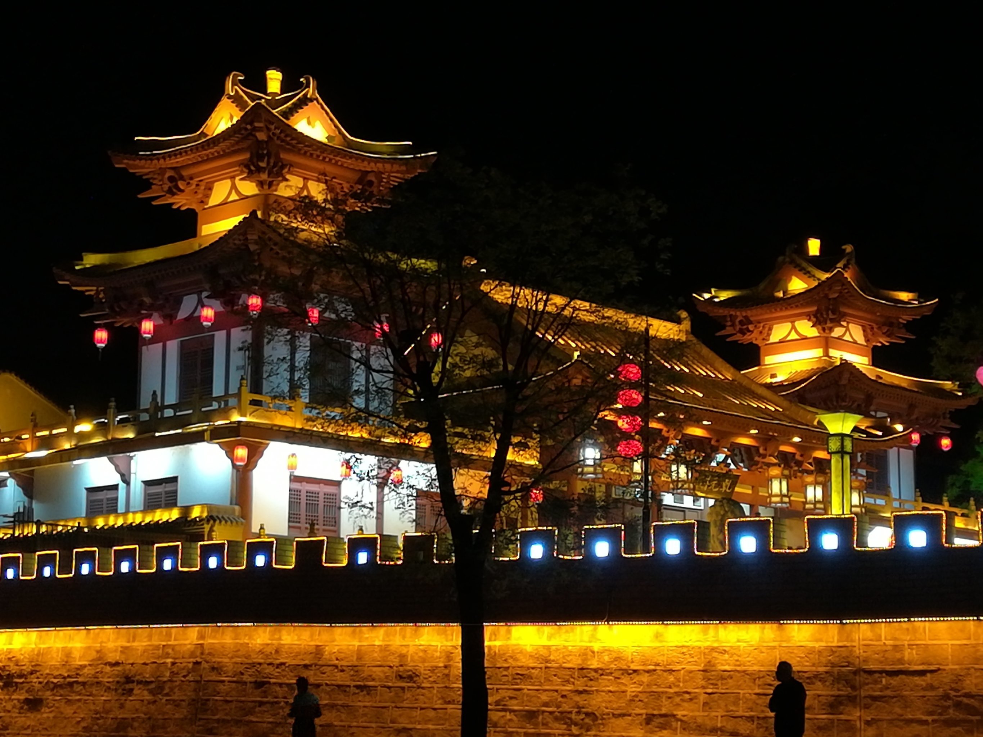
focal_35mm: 75
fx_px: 2130
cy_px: 368
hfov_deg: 26.0
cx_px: 492
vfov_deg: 19.6
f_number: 2.2
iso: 500
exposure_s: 1/24
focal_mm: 3.83
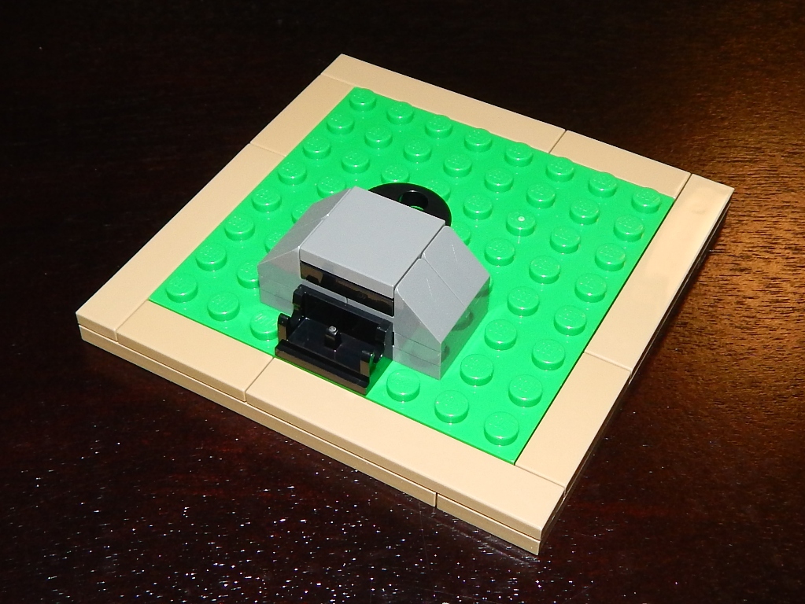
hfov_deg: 73.9
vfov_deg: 58.9
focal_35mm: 23
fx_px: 535
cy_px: 302
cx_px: 402
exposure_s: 1/30
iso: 200
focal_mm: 4
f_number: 6
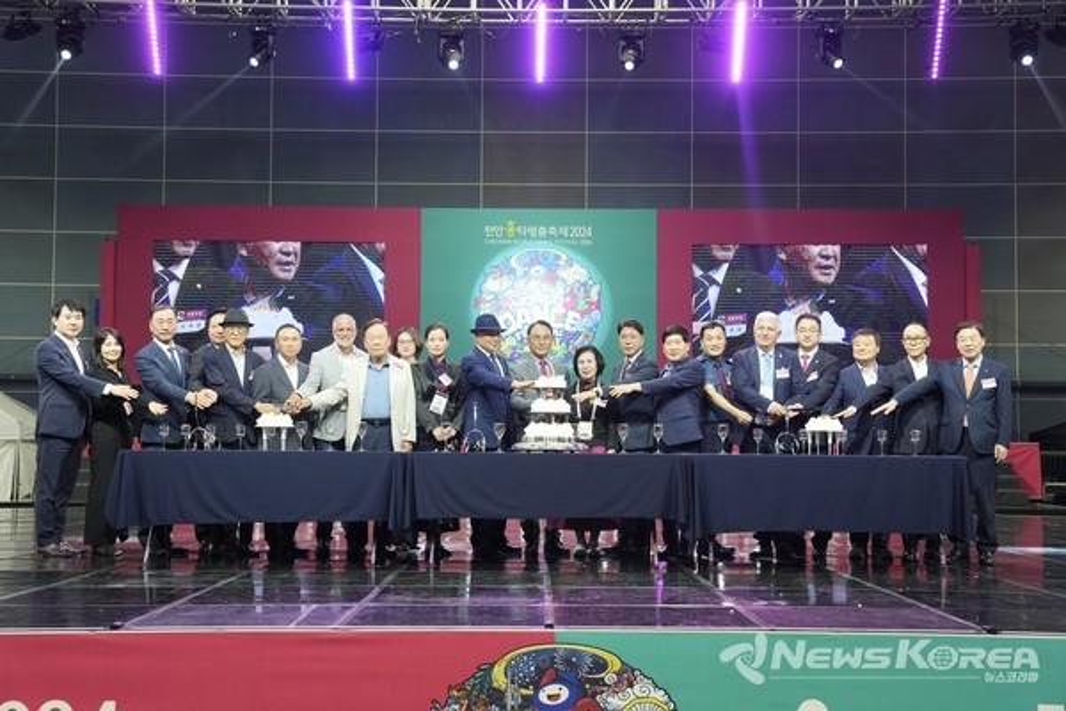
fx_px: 1392
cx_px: 533
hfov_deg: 41.9
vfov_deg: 28.6
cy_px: 356
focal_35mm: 47
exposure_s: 1/320
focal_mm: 47
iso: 1600
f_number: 5
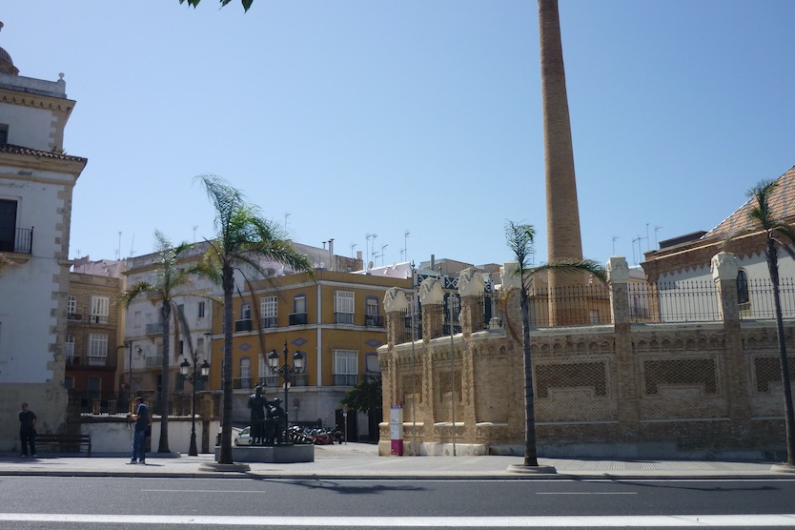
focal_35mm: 35
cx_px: 394
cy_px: 255
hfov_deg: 54.4
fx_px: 773
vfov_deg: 37.8
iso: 80
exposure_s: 1/200
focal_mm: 5.5
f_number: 8
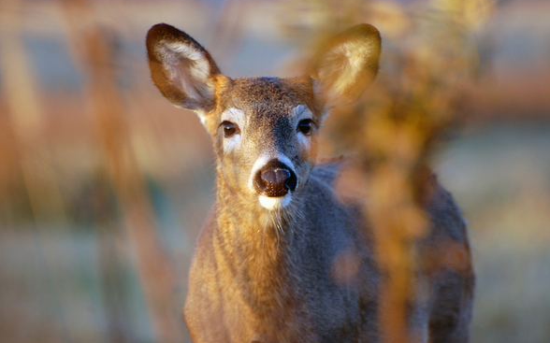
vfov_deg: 2.9
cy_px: 177
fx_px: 6892
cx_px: 275
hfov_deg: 4.6
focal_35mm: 460
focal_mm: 300
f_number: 5.6
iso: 400
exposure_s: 1/160
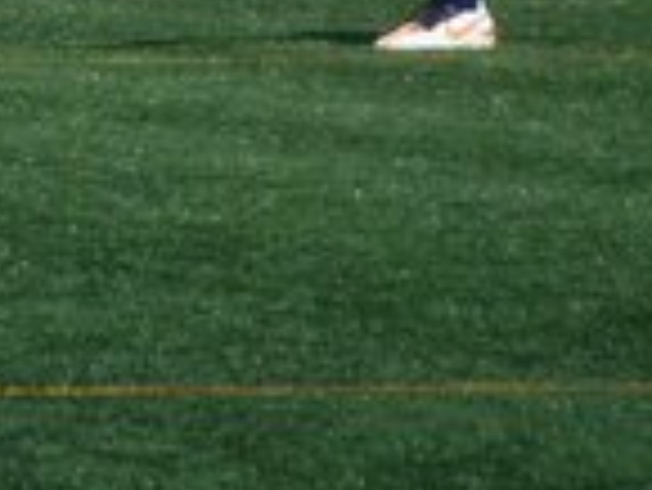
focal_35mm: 1444
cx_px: -760
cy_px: -609
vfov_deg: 1.0
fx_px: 27221
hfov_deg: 1.4
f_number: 5.6
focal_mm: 49.2
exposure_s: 1/800
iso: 160
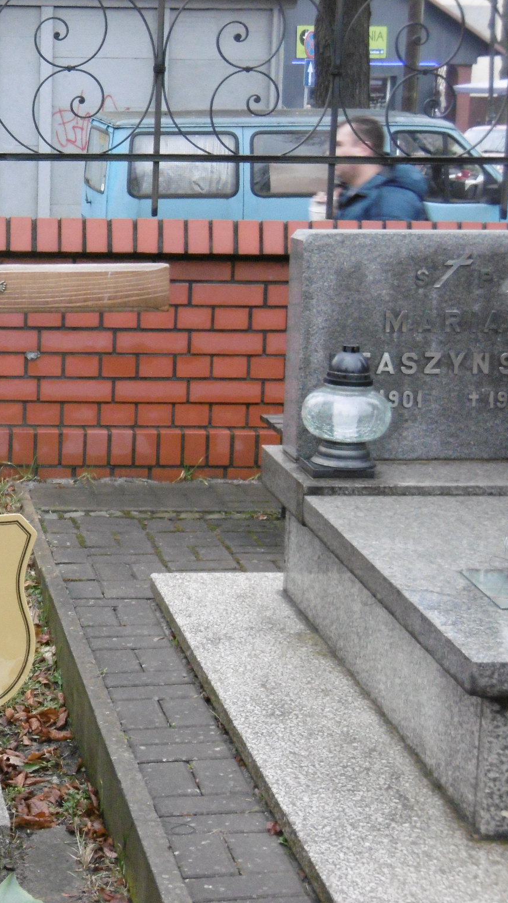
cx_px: -69
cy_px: 451
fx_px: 2371
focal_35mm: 99
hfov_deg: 12.0
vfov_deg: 21.6
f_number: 4.4
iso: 400
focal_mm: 12.1
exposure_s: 1/60
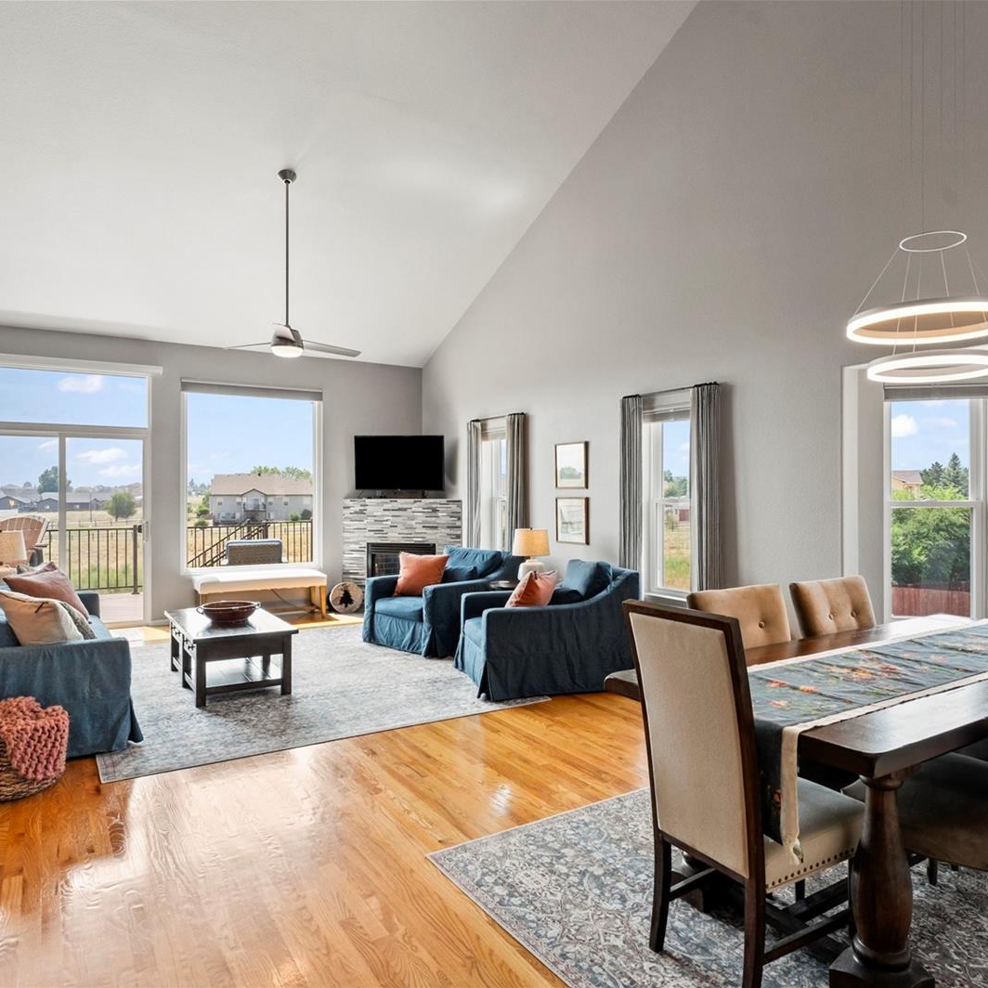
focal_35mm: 23
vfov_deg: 67.3
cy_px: 494
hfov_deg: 67.0
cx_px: 556
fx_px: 743
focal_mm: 18
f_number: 8
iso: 800
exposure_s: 1/30
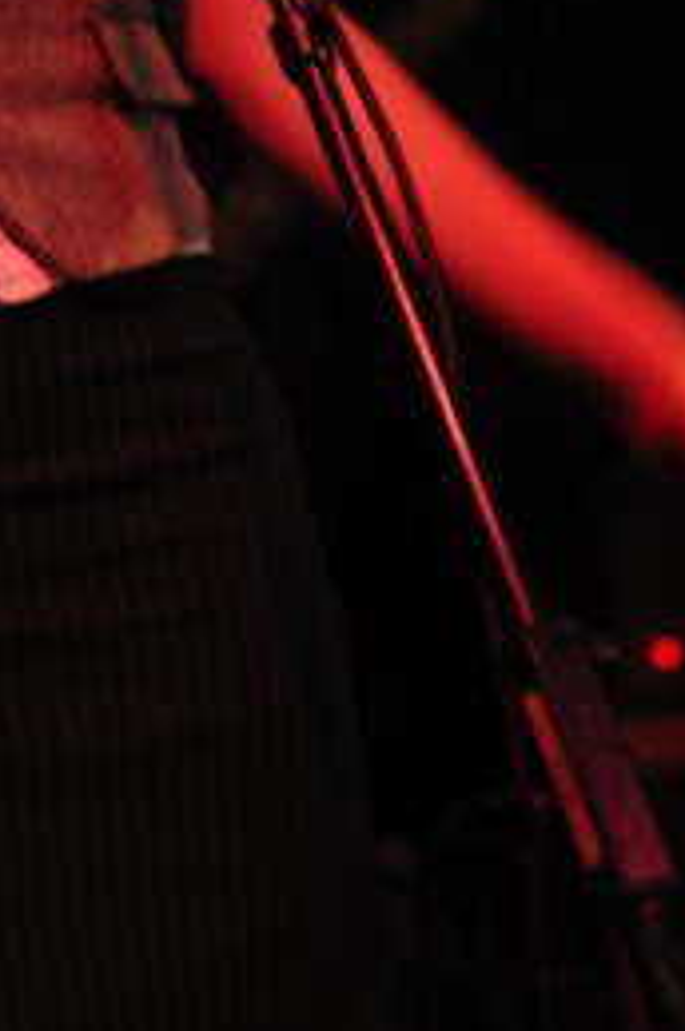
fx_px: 3978
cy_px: -60
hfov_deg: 9.8
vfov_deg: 14.5
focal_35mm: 139
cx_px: -10
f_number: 2.8
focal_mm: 50
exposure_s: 1/60
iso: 560
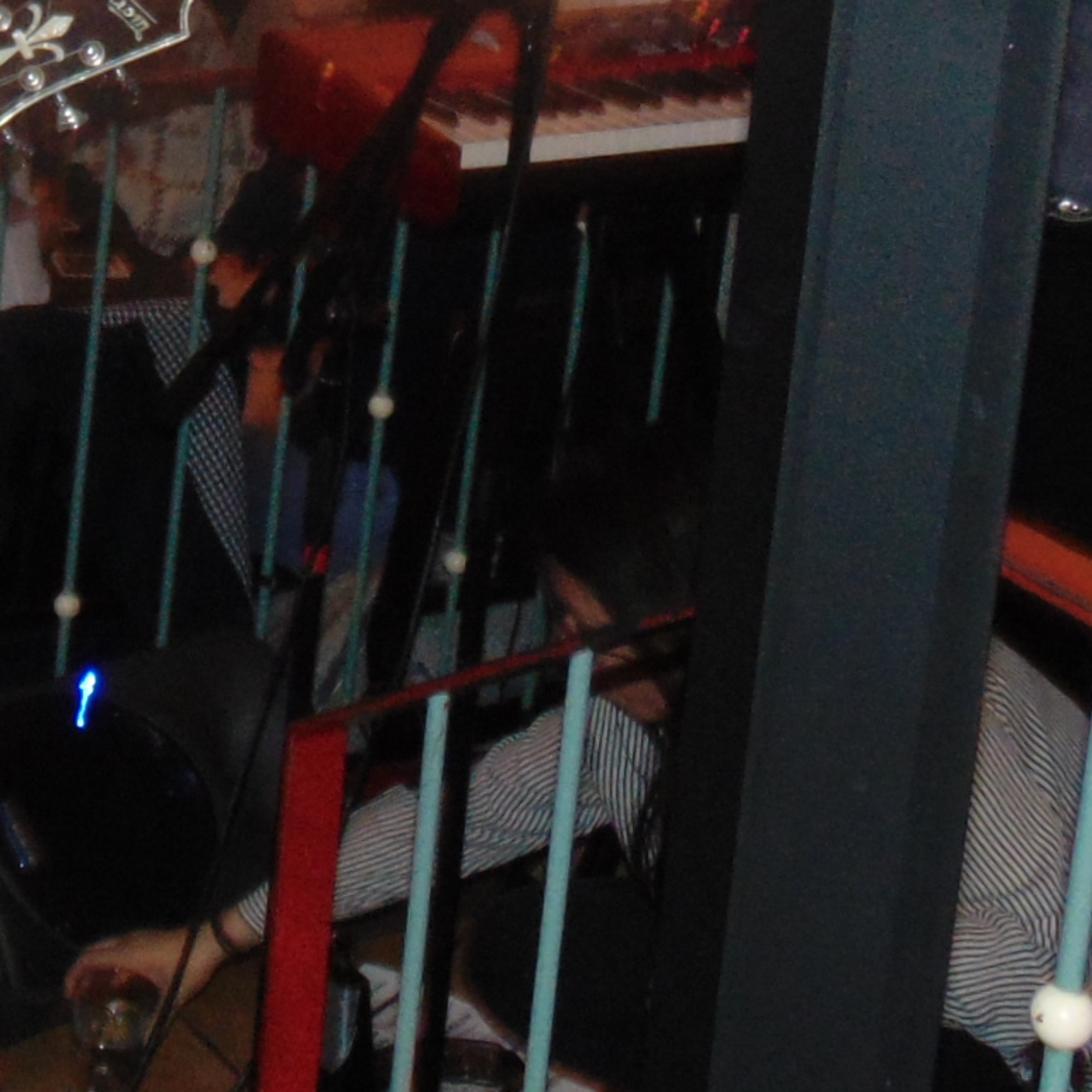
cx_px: -151
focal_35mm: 104
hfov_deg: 16.2
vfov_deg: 16.2
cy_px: -123
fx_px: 3712
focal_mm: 4.5
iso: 160
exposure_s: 1/1.67
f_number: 3
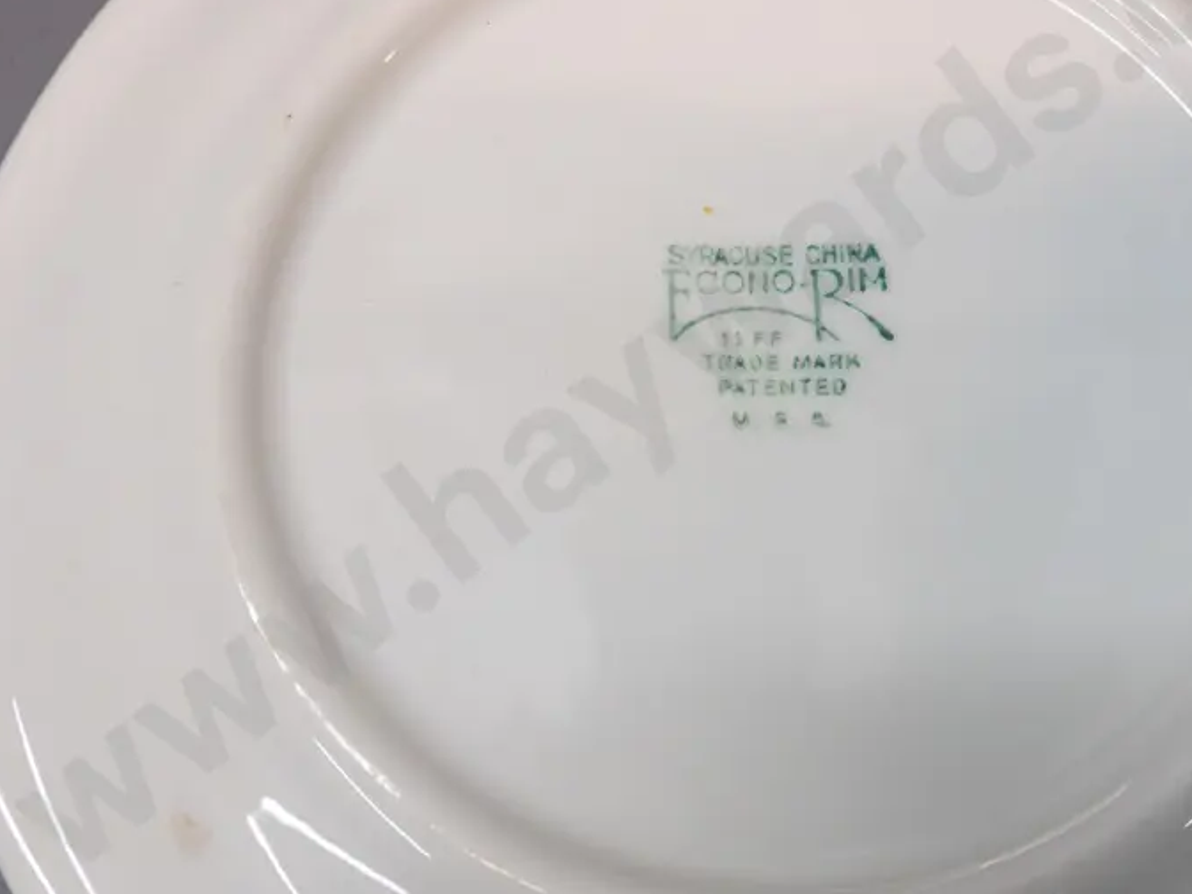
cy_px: 298
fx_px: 2204
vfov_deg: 22.8
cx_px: 763
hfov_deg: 30.1
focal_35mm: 64
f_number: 5.6
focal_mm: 21
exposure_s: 1/250
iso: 3200
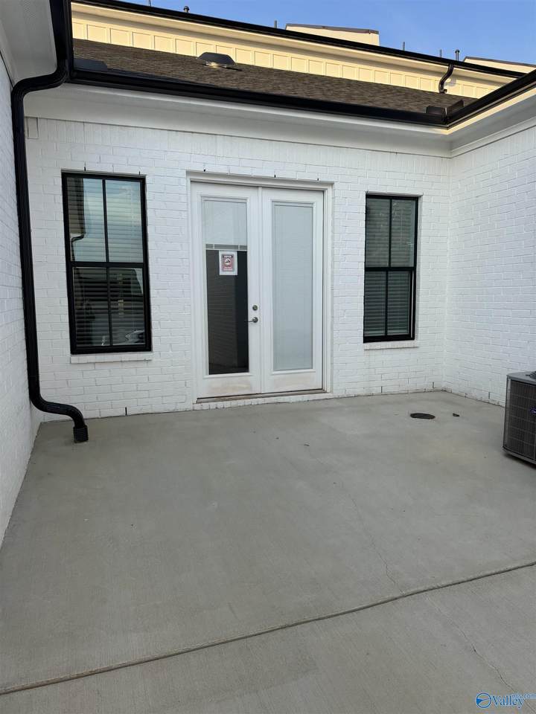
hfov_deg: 56.8
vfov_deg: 71.6
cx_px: 268
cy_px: 357
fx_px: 495
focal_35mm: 24
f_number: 1.78
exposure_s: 1/1311
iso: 80
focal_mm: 6.76
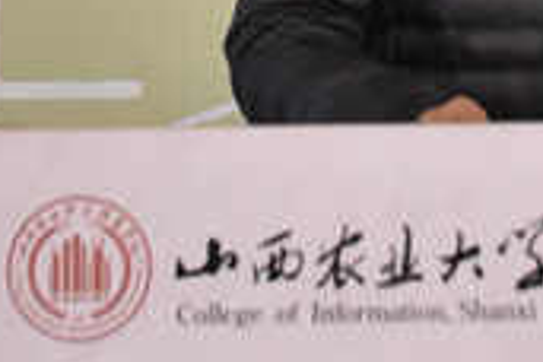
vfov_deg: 8.9
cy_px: -152
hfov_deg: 13.3
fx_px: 2291
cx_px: 537
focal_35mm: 152
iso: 1600
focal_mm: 27
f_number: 4
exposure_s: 1/60
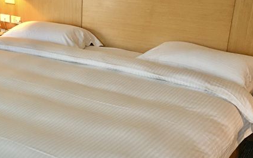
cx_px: 64
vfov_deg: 22.3
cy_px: 101
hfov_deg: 34.4
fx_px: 400
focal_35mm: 58
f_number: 2.2
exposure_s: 1/15
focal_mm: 4.15
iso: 80
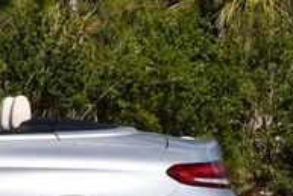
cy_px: 94
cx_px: -182
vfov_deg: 8.0
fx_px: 1401
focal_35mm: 172
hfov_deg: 11.3
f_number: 10
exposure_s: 1/400
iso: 100
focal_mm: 26
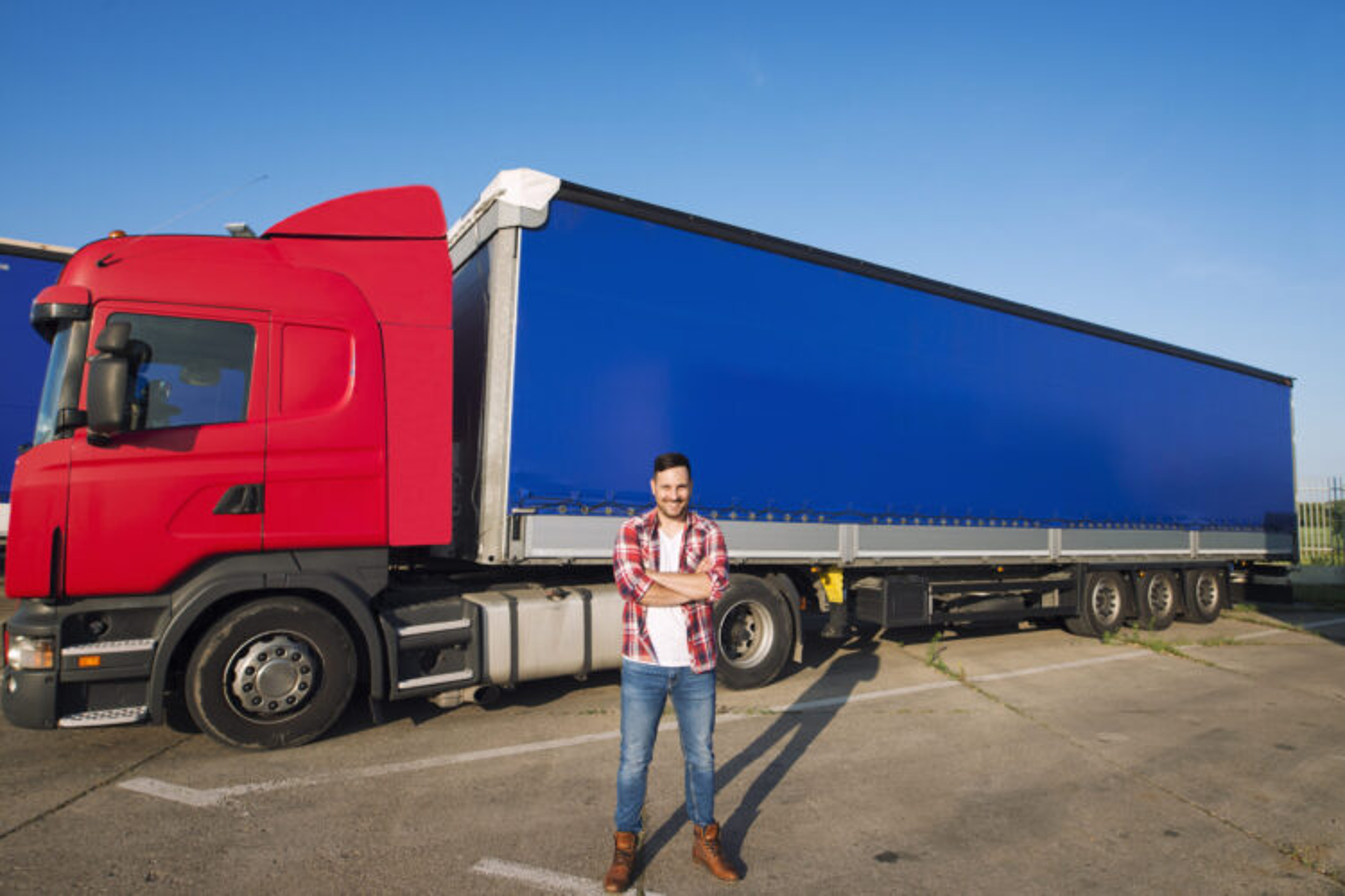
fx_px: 747
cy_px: 448
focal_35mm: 20
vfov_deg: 61.9
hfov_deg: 84.0
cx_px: 672
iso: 250
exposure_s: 1/800
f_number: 6.3
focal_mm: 20
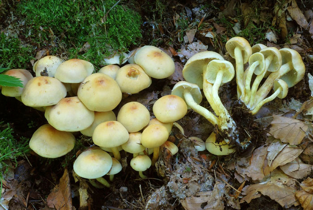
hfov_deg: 22.6
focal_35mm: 90
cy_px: 105
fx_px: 784
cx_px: 156
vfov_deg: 15.2
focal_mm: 60
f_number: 22
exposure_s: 3
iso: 160
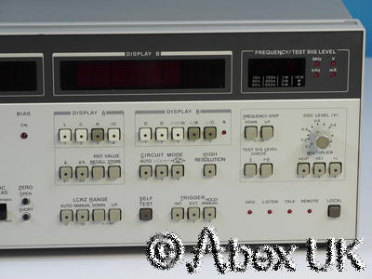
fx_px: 1741
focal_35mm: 162
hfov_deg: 12.2
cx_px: 186
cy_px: 140
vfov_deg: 9.2
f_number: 8
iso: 200
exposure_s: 1/4
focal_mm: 81
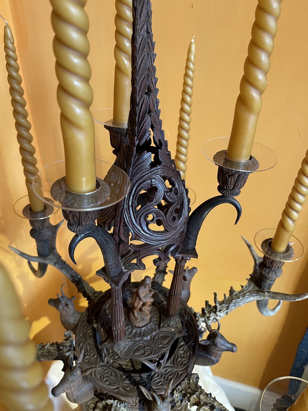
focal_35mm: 25
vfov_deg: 69.4
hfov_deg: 54.9
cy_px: 206
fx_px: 297
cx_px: 154
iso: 125
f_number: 1.6
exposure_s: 1/50
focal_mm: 5.1
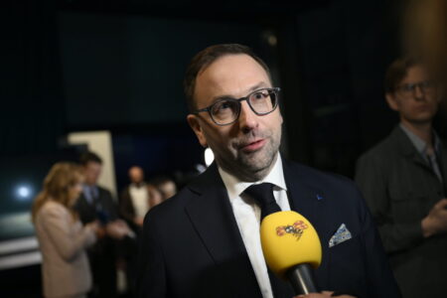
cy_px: 149
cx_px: 224
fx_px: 546
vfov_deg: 30.5
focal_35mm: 44
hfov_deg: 44.5
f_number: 2.8
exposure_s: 1/250
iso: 2000
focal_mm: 44
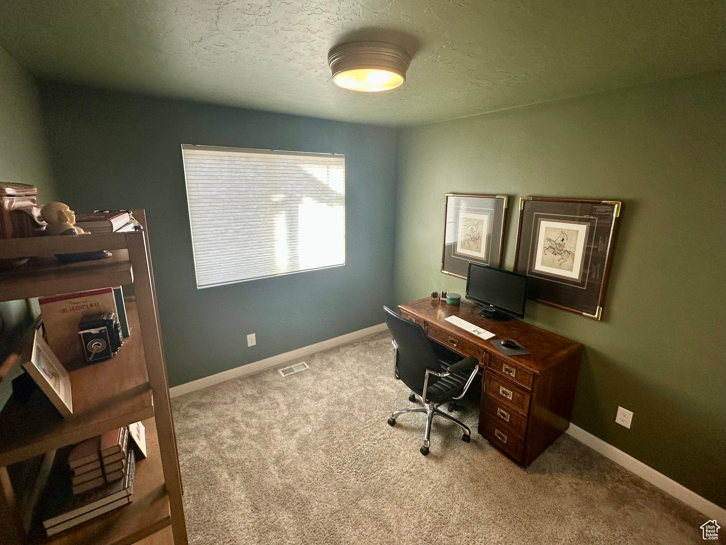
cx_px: 363
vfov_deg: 85.7
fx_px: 294
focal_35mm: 14
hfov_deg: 102.1
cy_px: 272
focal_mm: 2.22
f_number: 2.2
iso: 125
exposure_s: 1/120
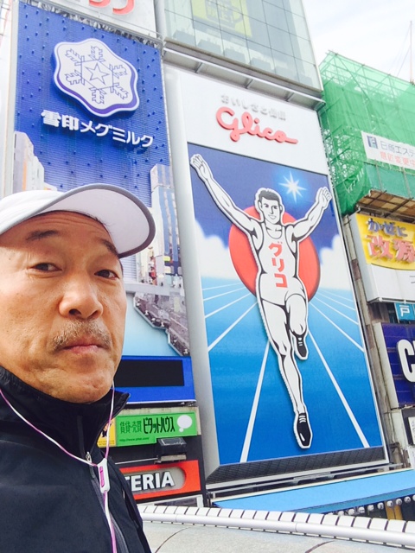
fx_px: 528
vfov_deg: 55.4
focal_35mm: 33
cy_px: 276
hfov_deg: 42.9
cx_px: 208
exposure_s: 1/203
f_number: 2.4
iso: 50
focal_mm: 2.15
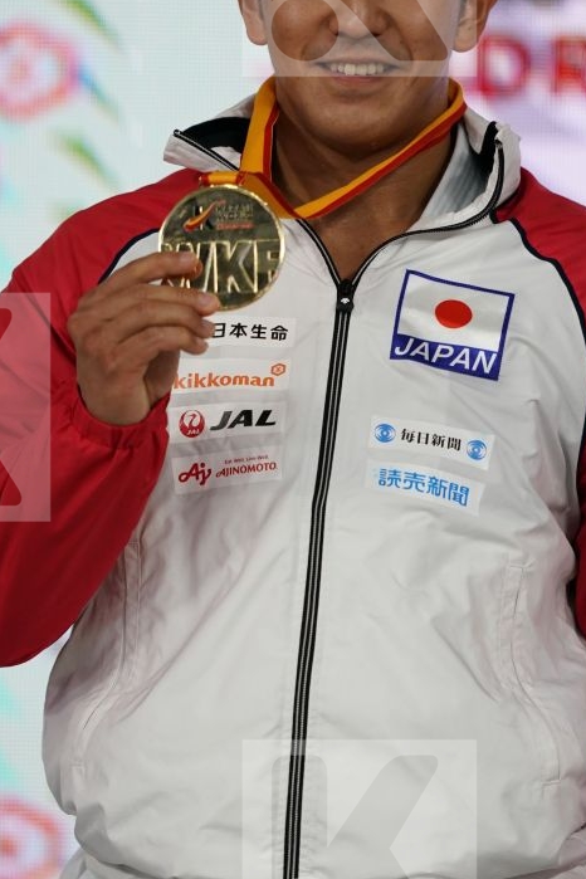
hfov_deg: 2.0
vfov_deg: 3.0
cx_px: 360
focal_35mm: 687
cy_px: 407
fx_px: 16773
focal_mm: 400
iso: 1600
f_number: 2.8
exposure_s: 1/400
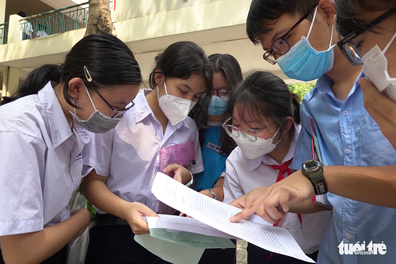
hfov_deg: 73.7
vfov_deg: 53.2
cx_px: 198
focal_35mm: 24
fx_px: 264
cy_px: 132
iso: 125
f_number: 2.8
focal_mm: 9
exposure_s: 1/250
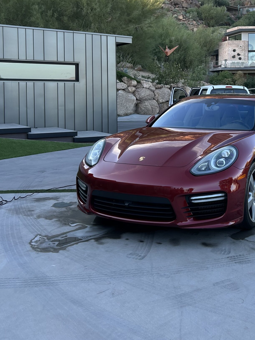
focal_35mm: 41
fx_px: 403
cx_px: 200
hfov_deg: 34.2
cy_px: 107
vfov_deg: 44.9
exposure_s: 1/418
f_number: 1.5
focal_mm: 5.7
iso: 50
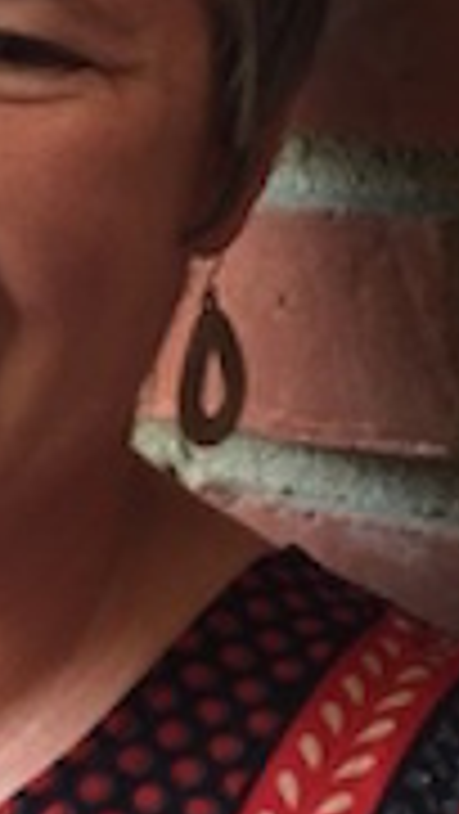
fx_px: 1512
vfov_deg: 29.9
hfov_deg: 16.8
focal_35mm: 70
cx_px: -18
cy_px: 261
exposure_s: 1/120
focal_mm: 4.15
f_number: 2.2
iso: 50
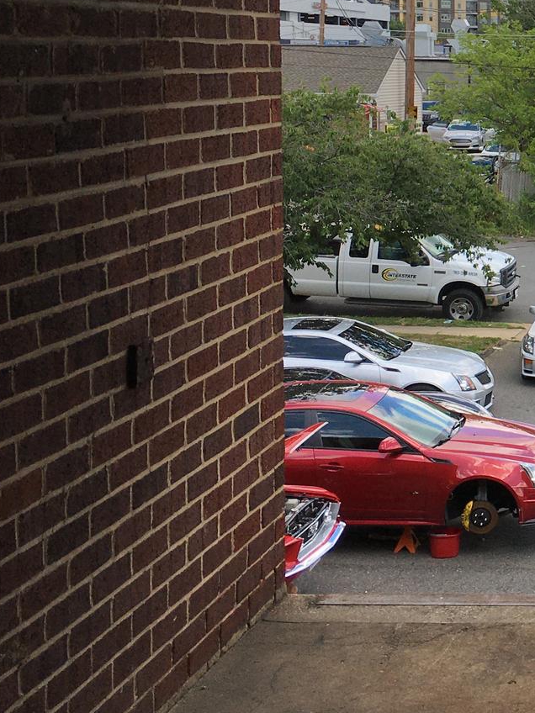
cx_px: 781
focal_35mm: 70
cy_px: 188
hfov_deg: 18.8
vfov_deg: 27.4
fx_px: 1442
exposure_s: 1/836
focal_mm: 4.15
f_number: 2.2
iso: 25
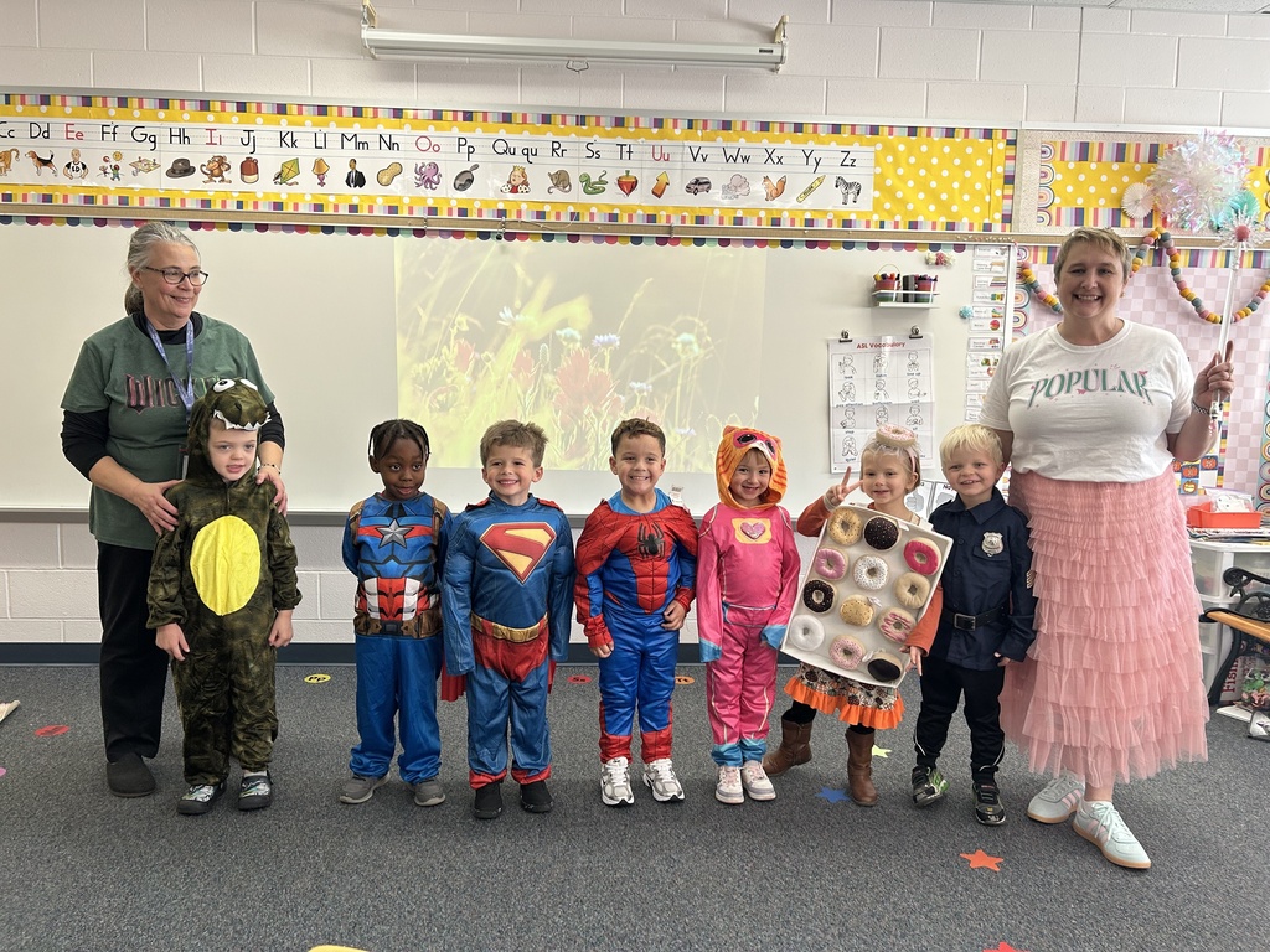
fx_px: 954
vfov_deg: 53.1
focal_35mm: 26
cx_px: 635
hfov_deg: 67.3
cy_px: 476
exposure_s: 1/60
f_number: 1.5
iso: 80
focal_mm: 5.7
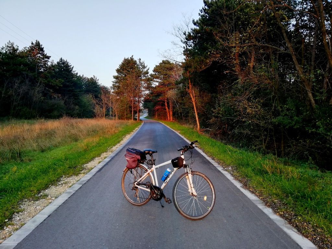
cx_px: 166
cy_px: 124
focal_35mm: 26
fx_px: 249
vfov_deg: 53.1
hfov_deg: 67.3
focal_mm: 3.81
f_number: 2.2
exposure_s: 1/50
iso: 50
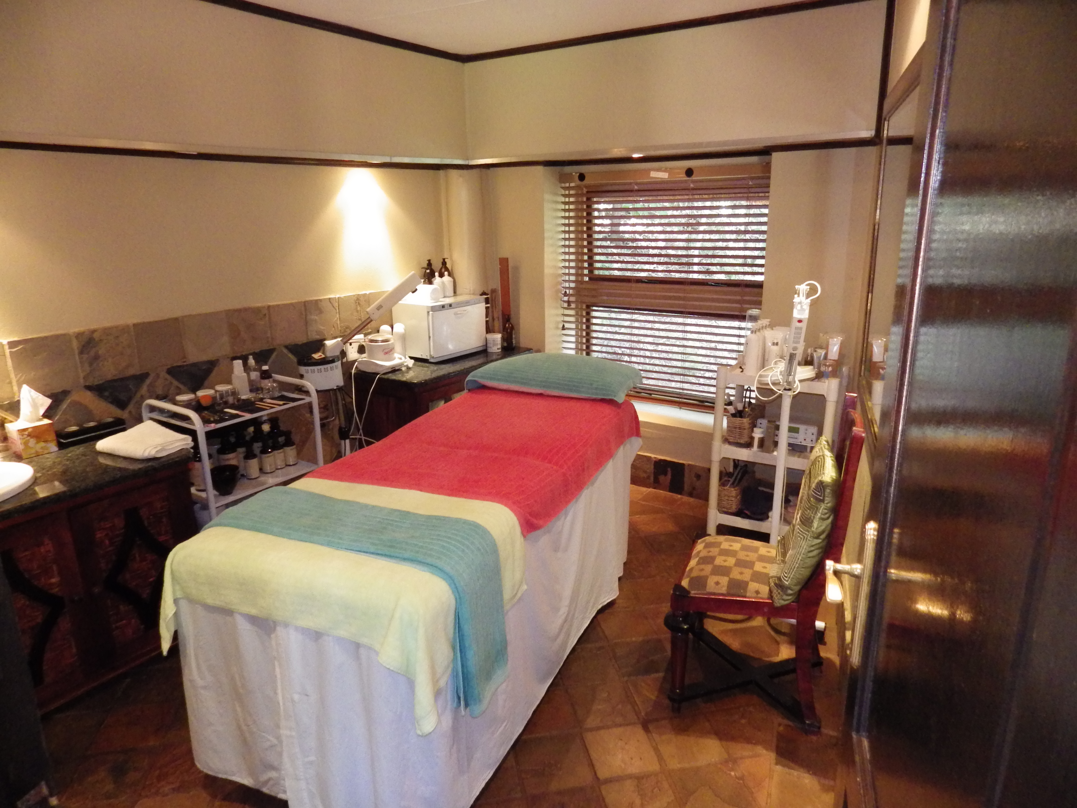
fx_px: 684
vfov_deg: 61.1
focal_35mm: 22
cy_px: 404
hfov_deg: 76.4
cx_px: 538
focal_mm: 4
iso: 800
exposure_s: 1/30
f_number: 3.1
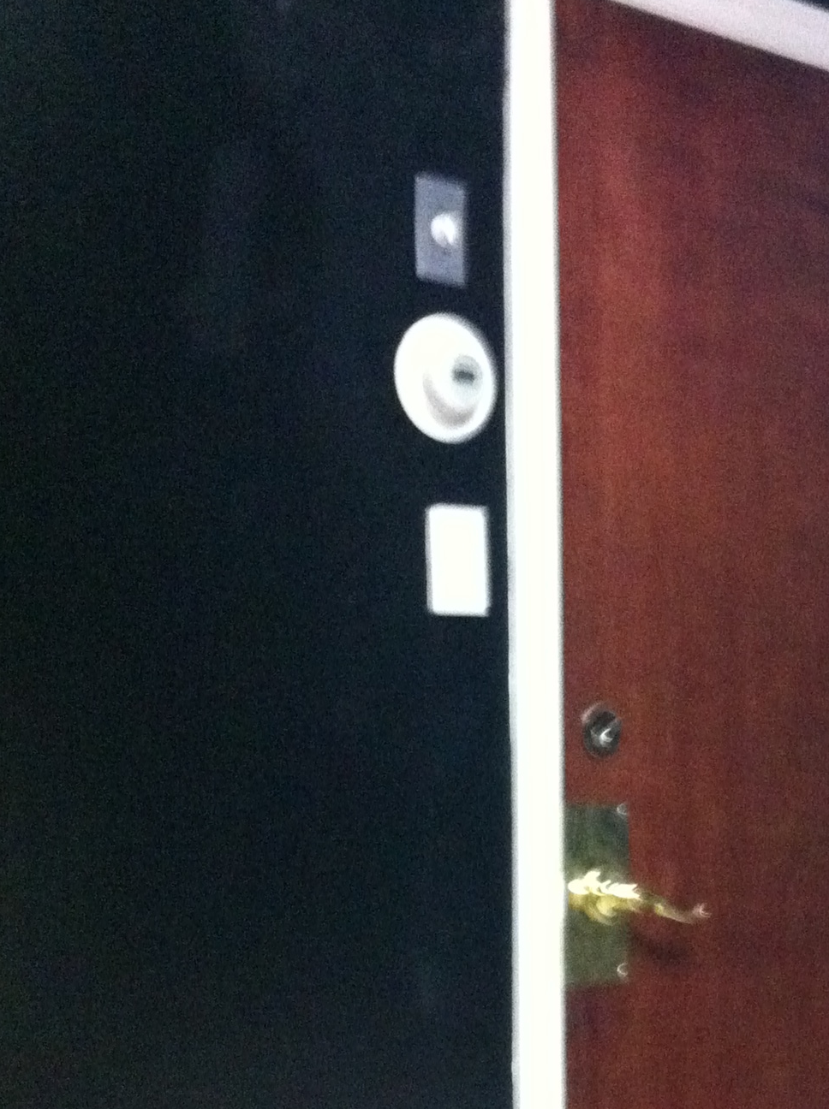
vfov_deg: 27.5
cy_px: 790
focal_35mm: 70
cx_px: 812
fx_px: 2241
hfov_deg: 20.4
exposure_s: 1/17
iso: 800
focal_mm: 3.85
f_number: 2.8
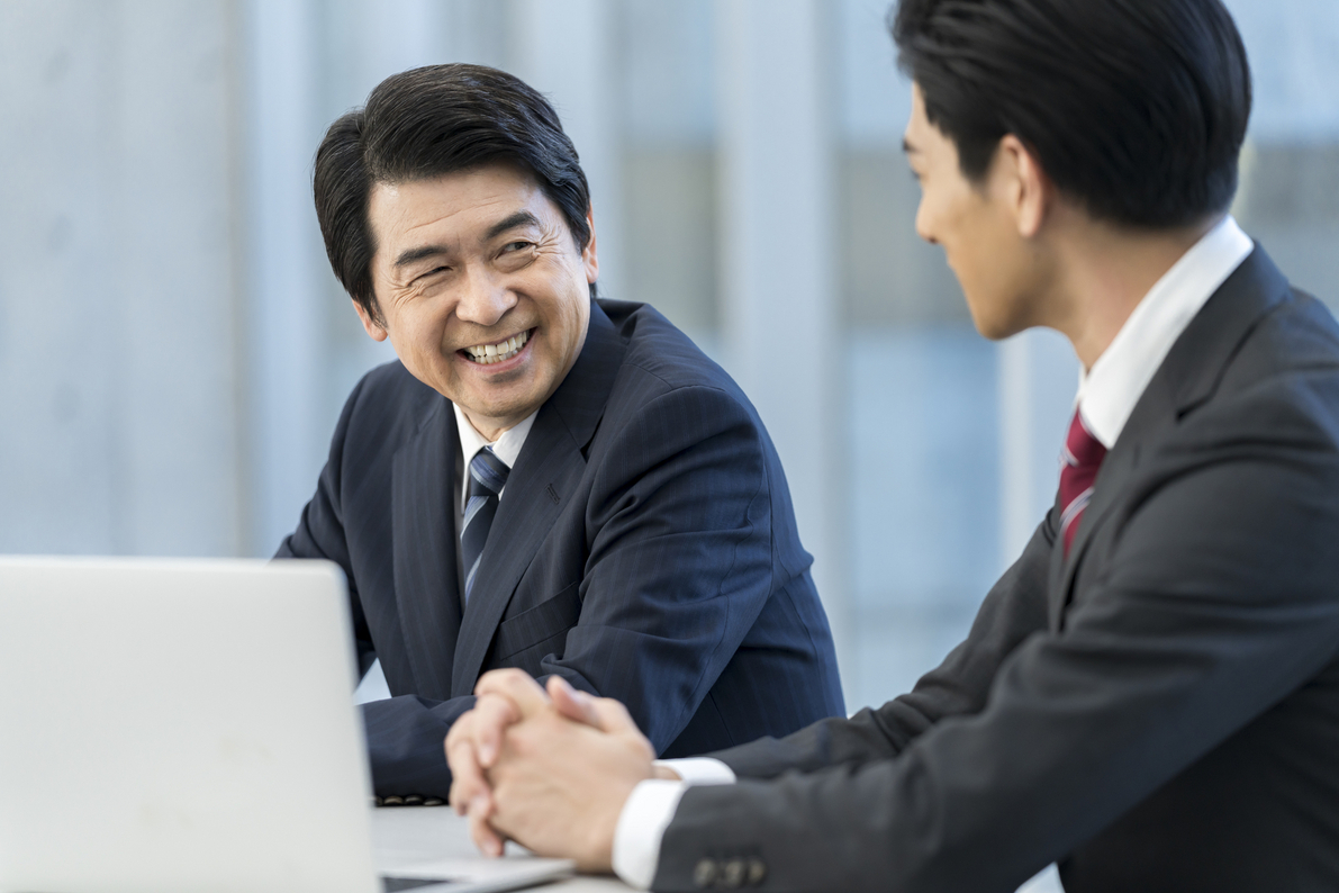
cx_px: 670
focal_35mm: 132
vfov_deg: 10.4
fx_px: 4909
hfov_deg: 15.5
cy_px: 449
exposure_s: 1/500
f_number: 2.8
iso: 640
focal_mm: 131
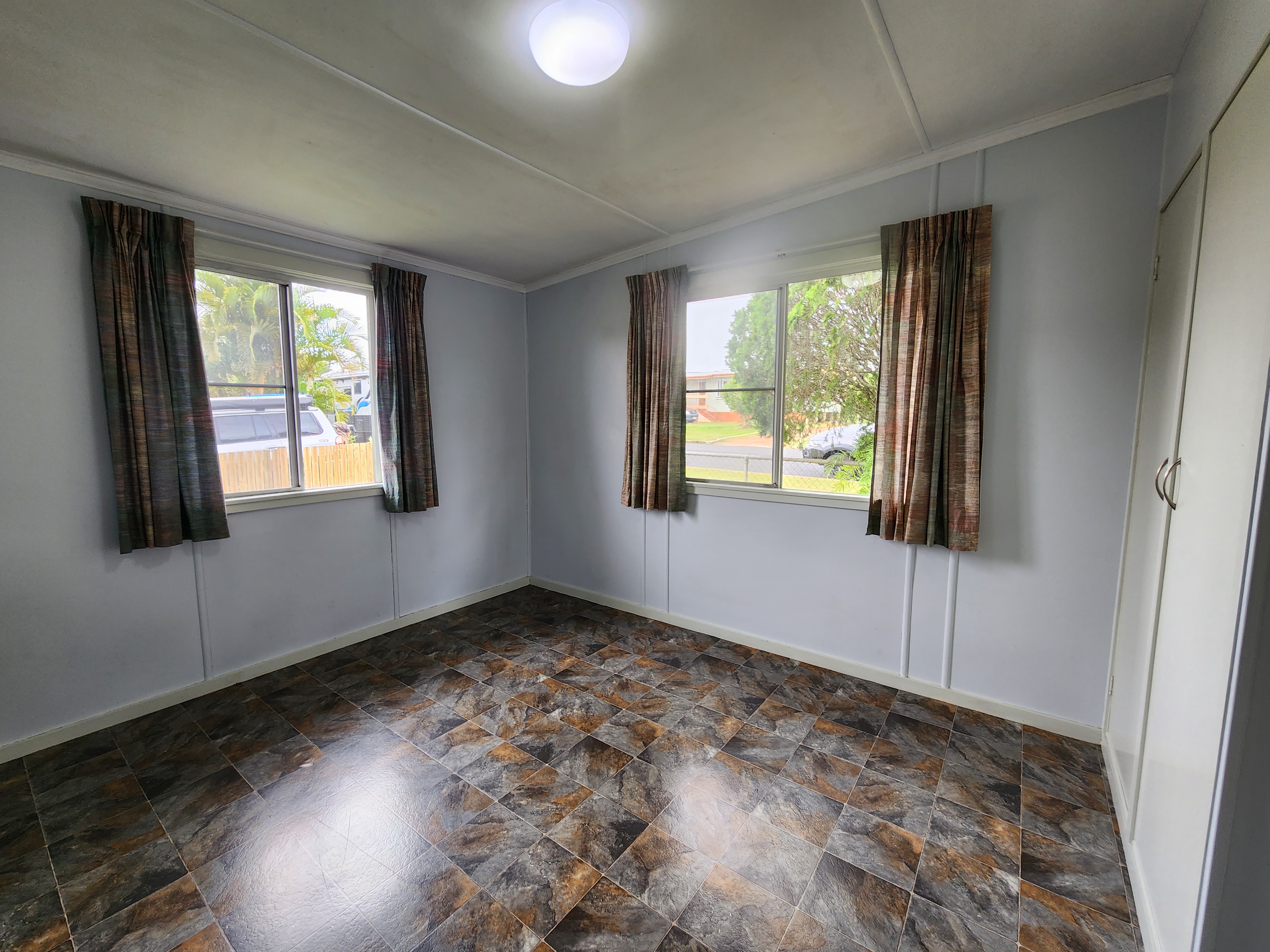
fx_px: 477
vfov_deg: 89.9
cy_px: 476
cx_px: 635
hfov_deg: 106.2
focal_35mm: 13
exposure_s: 1/50
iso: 100
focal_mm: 2.2
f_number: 2.2
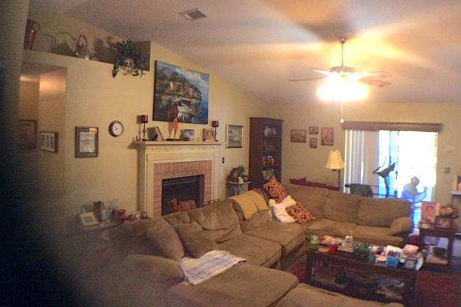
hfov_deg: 55.8
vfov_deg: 38.8
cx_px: 235
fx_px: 435
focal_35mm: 34
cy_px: 144
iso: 160
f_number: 2.4
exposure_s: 1/24
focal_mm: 3.3
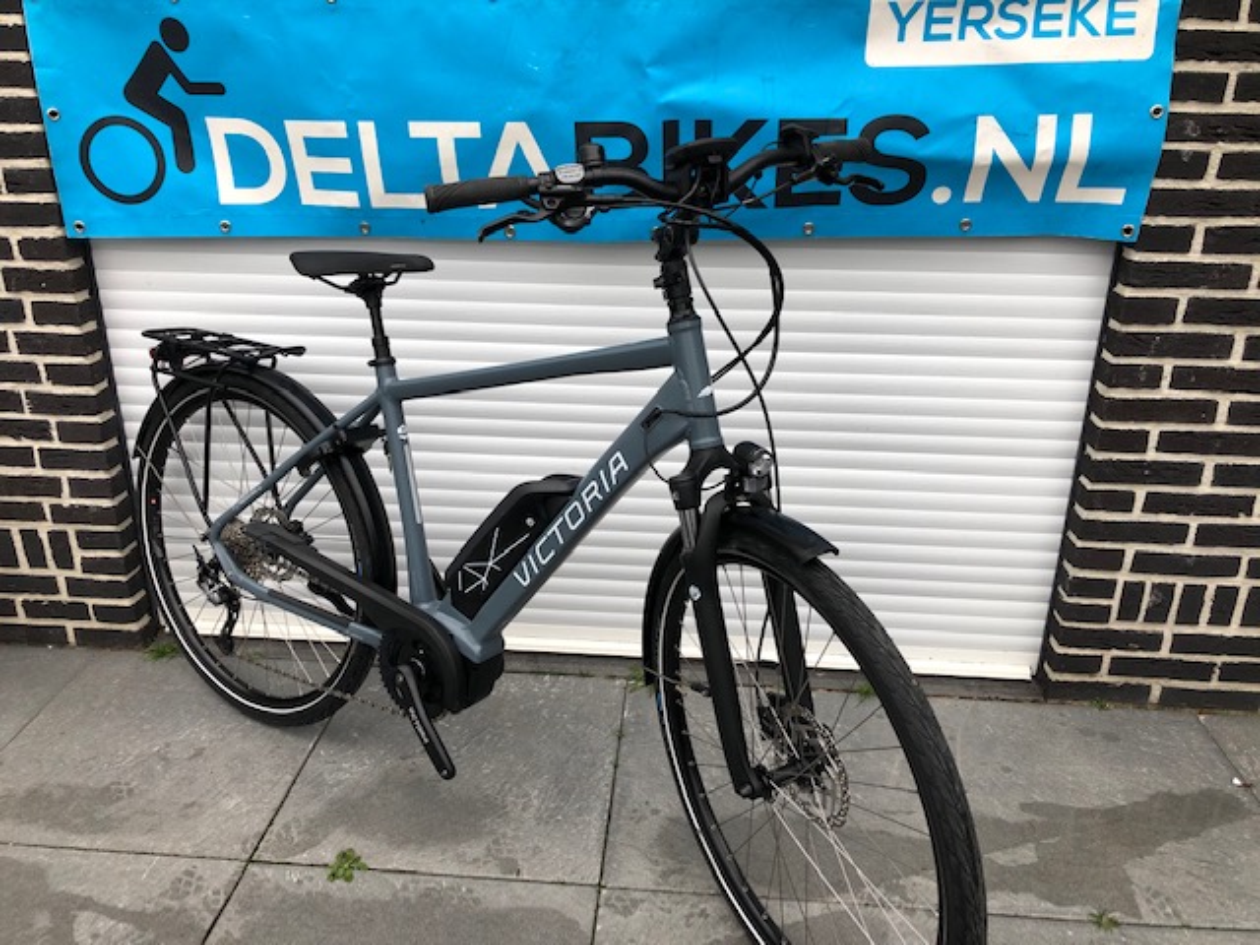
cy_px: 472
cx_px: 630
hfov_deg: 63.4
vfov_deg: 49.7
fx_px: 1019
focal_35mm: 28
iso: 25
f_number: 1.8
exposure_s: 1/100
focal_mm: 3.99
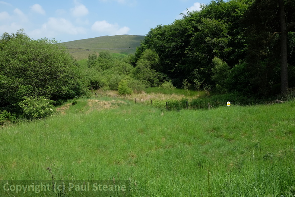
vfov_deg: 47.9
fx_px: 221
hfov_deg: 67.4
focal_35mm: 27
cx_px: 148
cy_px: 98
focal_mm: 18
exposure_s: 1/350
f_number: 6.4
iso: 200
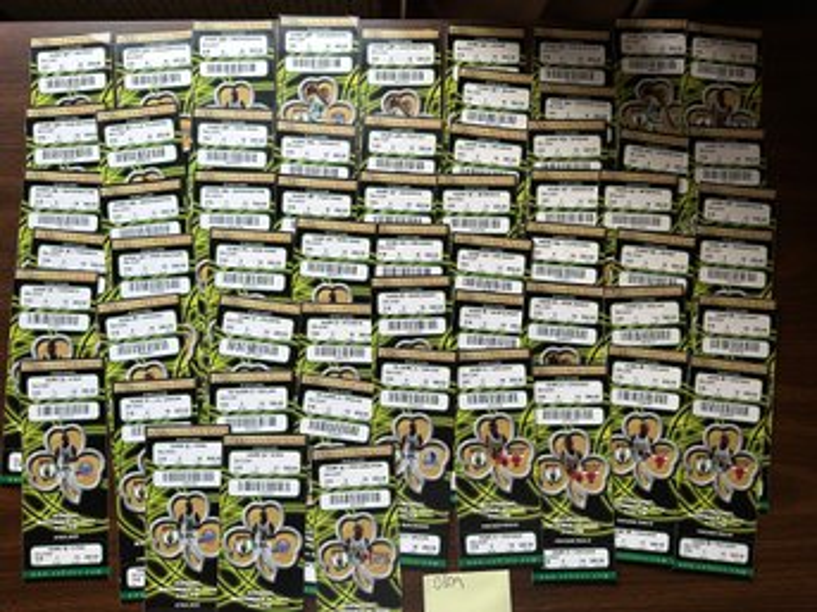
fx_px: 566
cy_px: 306
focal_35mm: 24
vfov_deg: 56.8
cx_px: 408
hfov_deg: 71.6
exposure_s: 1/188
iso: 64
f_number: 1.78
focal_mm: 6.86
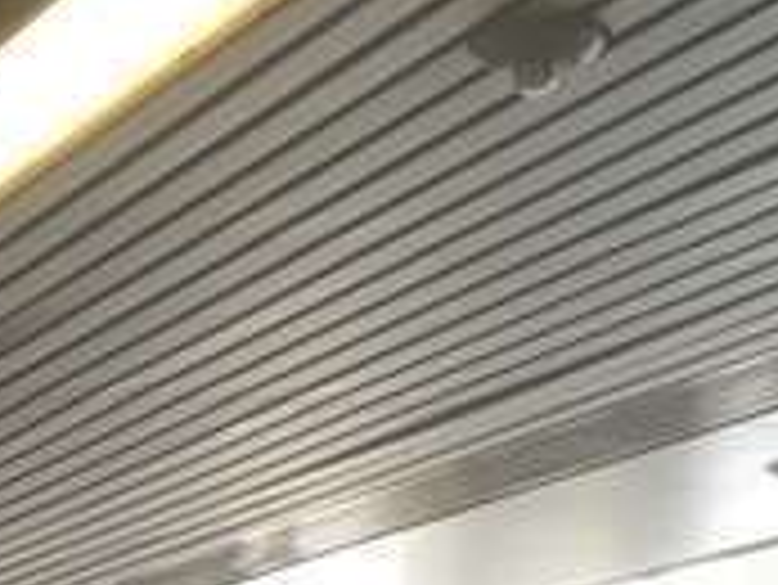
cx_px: -432
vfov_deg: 10.1
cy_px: 1228
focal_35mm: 134
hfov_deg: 13.7
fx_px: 3014
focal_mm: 4.15
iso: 25
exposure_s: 1/40
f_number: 2.2
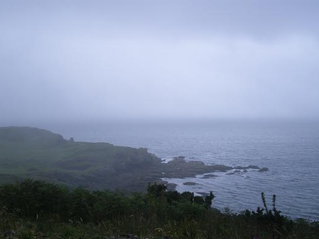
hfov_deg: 28.2
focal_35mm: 69
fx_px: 636
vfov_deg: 21.3
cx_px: 158
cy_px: 120
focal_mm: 11.3
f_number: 4.4
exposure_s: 1/250
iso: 64
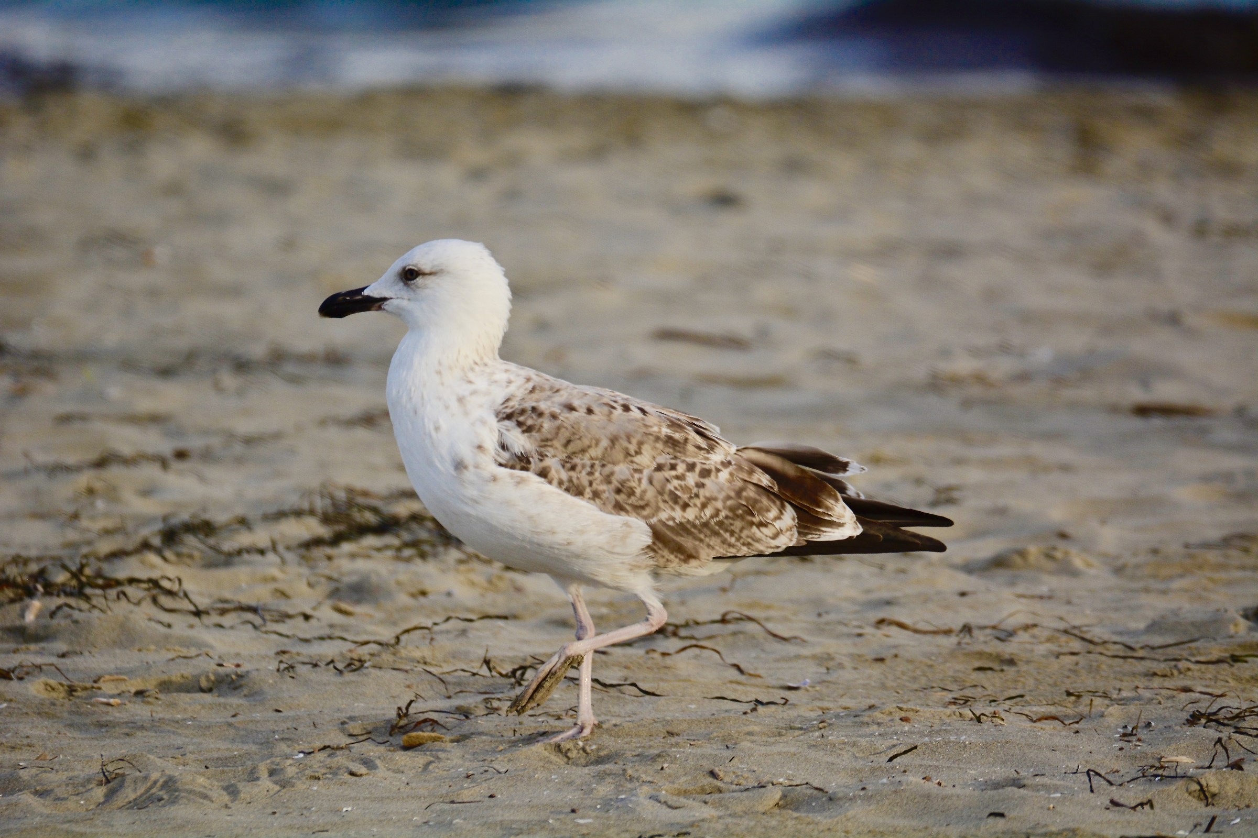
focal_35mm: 600
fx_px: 20965
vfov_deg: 2.3
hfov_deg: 3.4
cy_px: 419
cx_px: 629
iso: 320
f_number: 5.6
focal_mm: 400
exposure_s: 1/1250
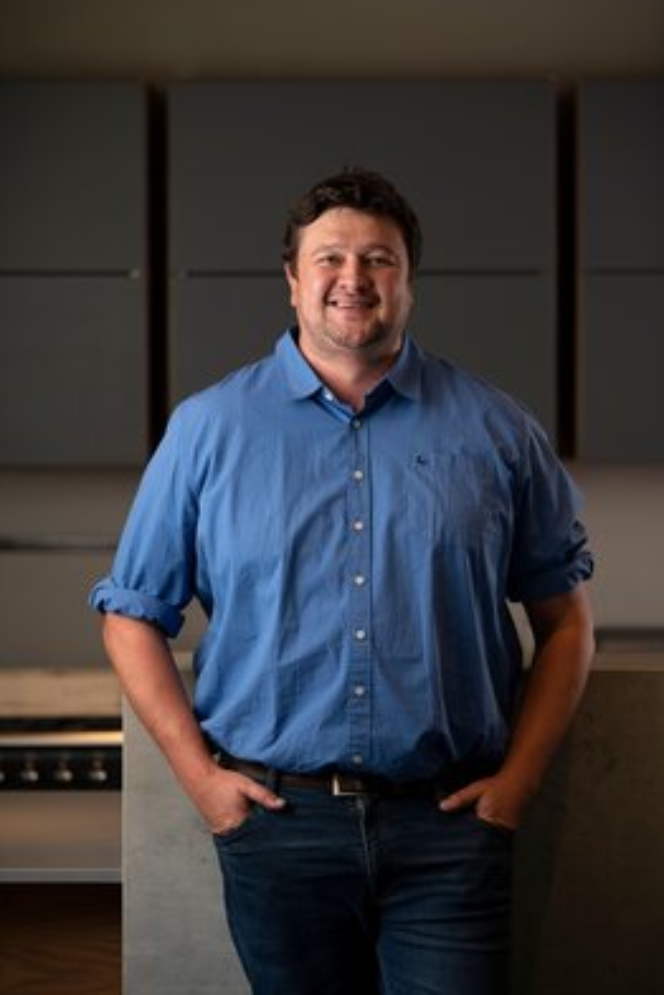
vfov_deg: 17.3
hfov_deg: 11.6
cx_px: 336
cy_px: 491
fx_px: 3264
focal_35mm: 118
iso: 125
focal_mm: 116
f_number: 2.8
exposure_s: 1/60
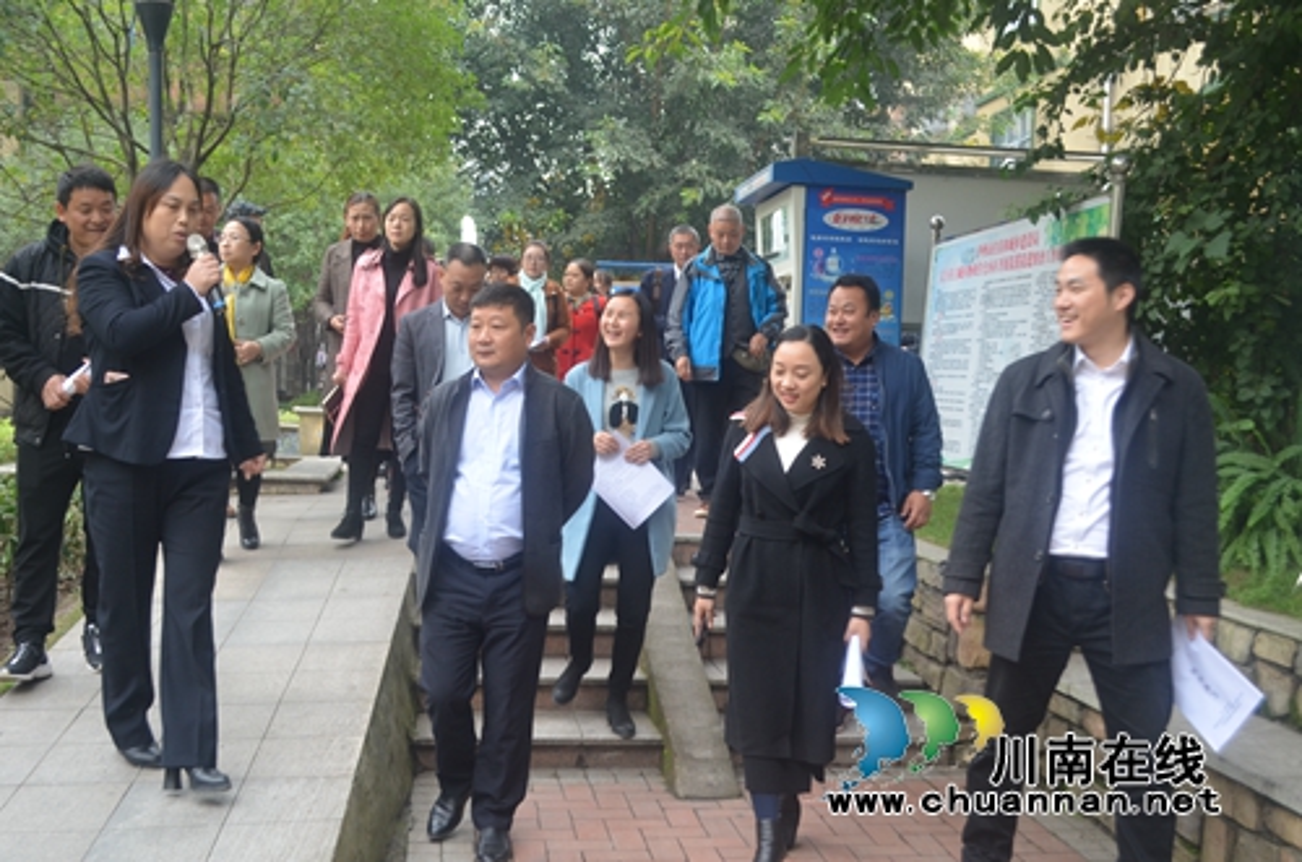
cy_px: 431
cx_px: 651
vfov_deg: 34.1
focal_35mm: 39
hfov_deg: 49.6
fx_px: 1407
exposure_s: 1/100
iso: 400
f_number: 5
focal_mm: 26
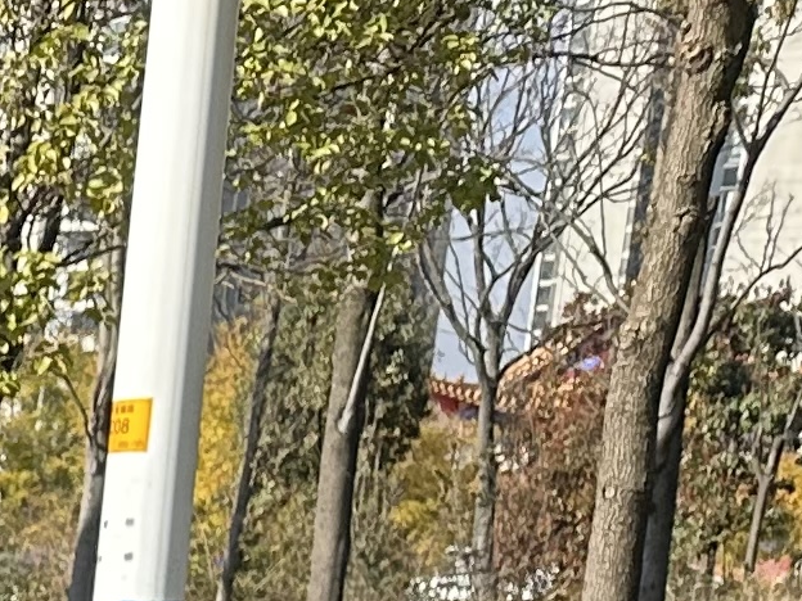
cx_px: -1463
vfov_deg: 8.5
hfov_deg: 10.1
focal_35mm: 155
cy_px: 1589
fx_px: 3591
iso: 80
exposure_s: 1/2070
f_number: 1.78
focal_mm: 6.86
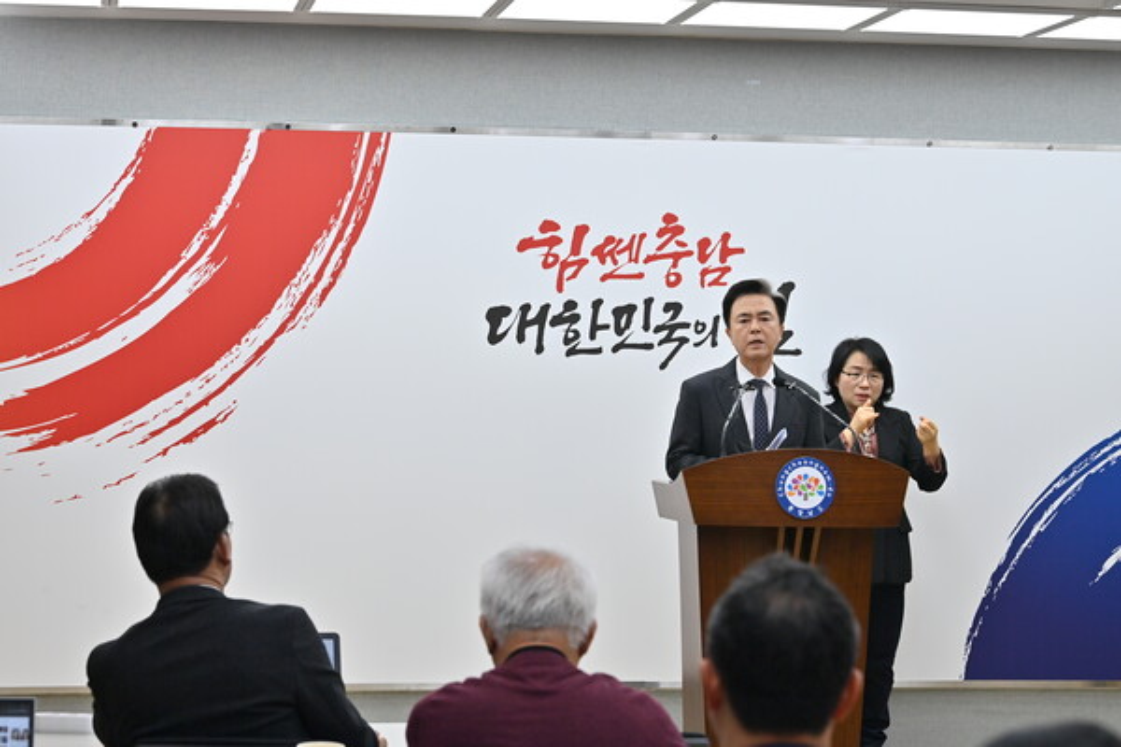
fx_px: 2865
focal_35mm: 92
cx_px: 560
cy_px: 374
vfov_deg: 14.9
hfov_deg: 22.1
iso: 1000
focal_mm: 92
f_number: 6.3
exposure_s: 1/320
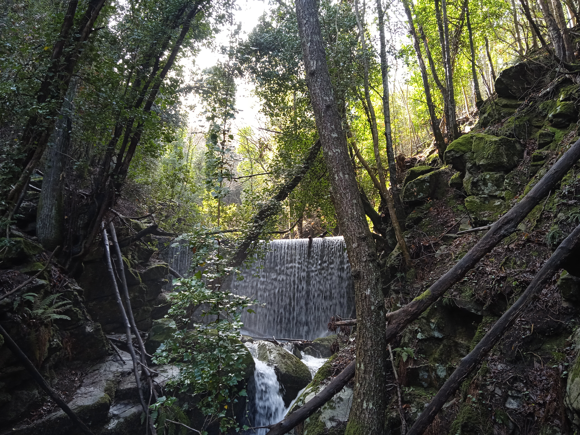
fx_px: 469
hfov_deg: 63.4
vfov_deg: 49.7
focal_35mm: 28
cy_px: 218
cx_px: 290
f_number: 2.2
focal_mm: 3.43
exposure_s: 1/50
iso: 148
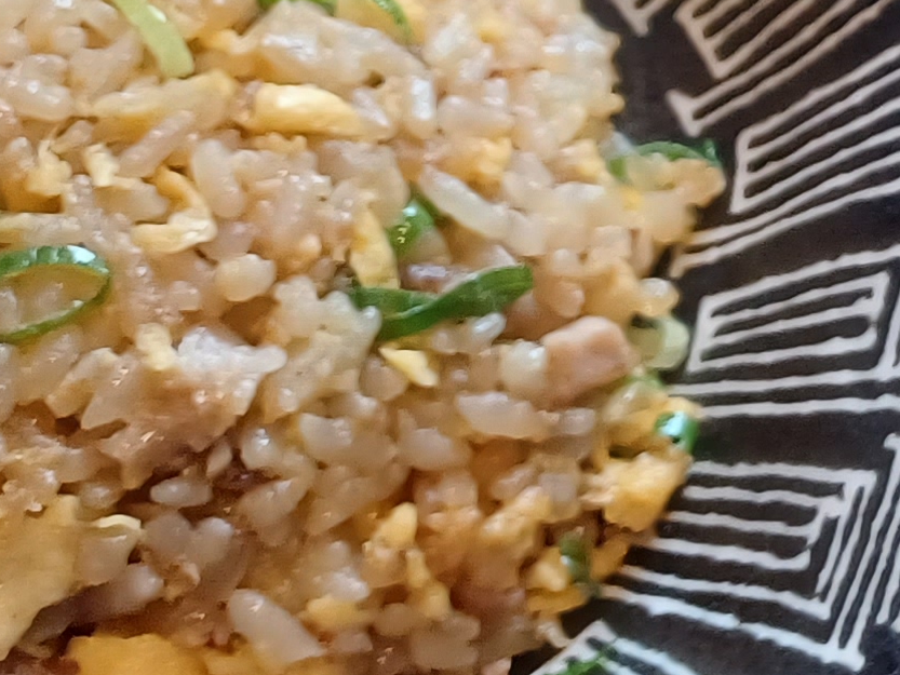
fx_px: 3120
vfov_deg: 11.9
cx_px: 1527
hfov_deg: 14.7
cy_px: -264
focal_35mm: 120
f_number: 1.8
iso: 160
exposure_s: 1/60
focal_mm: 4.6
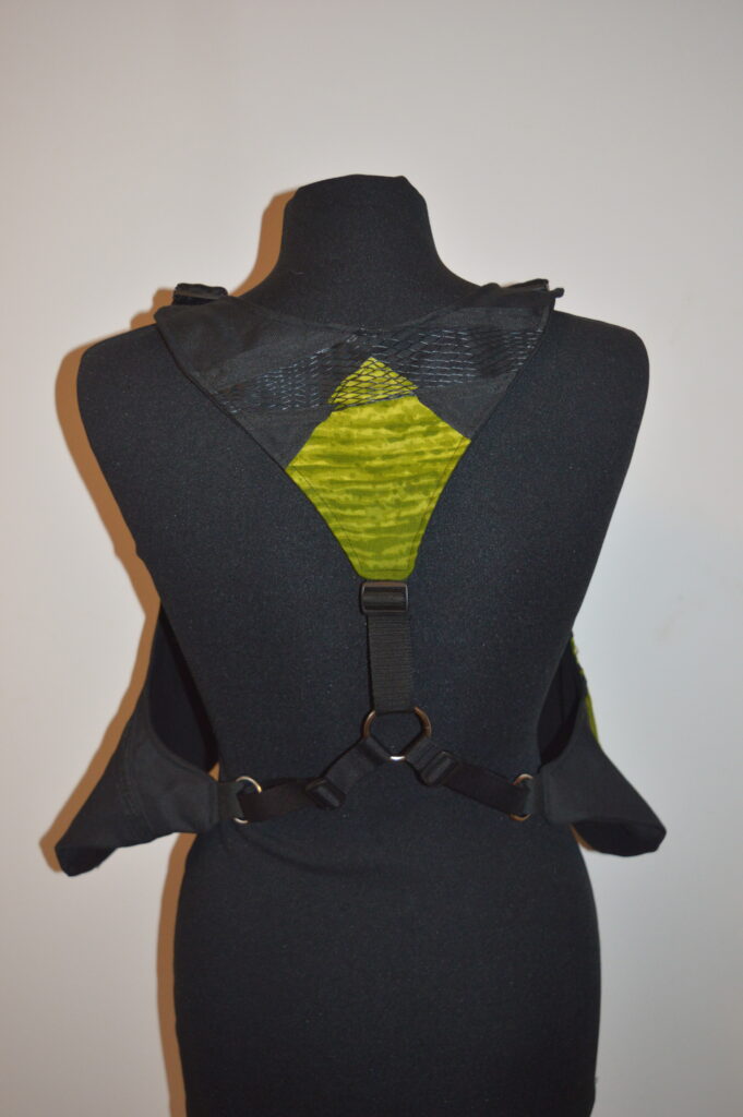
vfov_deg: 51.3
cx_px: 372
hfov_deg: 35.4
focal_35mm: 38
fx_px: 1163
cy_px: 558
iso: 800
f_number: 4
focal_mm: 25
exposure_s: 1/60
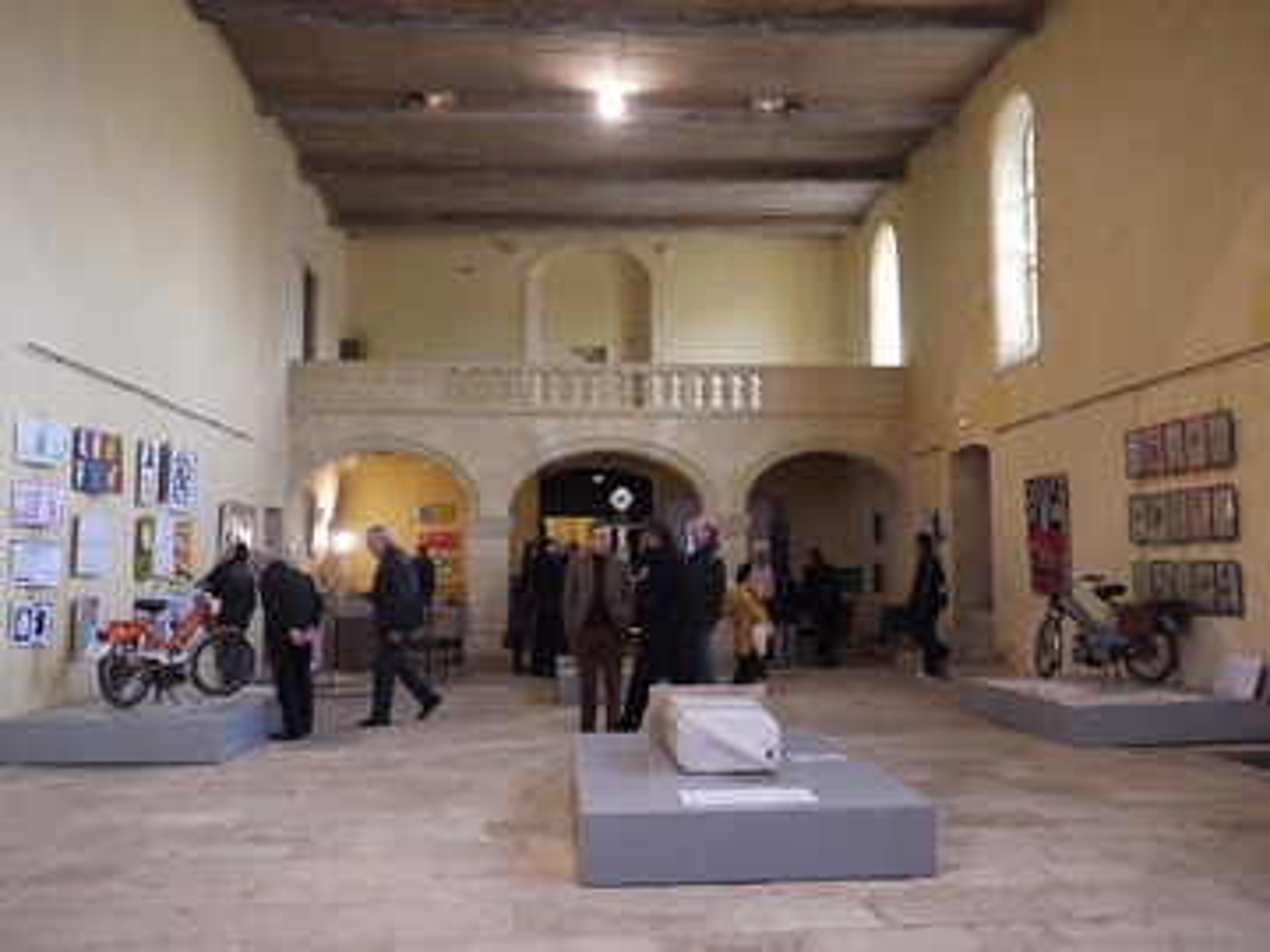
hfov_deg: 56.8
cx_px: 635
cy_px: 476
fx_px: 1174
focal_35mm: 32
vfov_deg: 44.2
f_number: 3.7
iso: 800
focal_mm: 16
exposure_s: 1/40
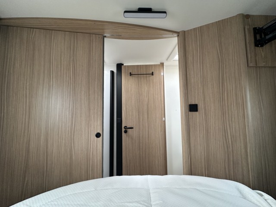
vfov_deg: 85.7
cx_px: 138
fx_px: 112
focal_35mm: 14
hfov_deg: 102.1
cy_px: 104
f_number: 2.2
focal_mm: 2.22
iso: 200
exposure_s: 1/99
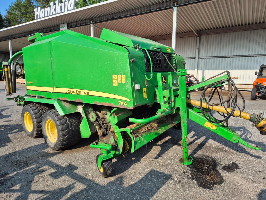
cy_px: 100
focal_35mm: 23
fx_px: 177
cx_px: 133
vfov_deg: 58.9
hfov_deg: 73.9
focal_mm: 5.4
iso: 25
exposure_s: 1/1064
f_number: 1.8
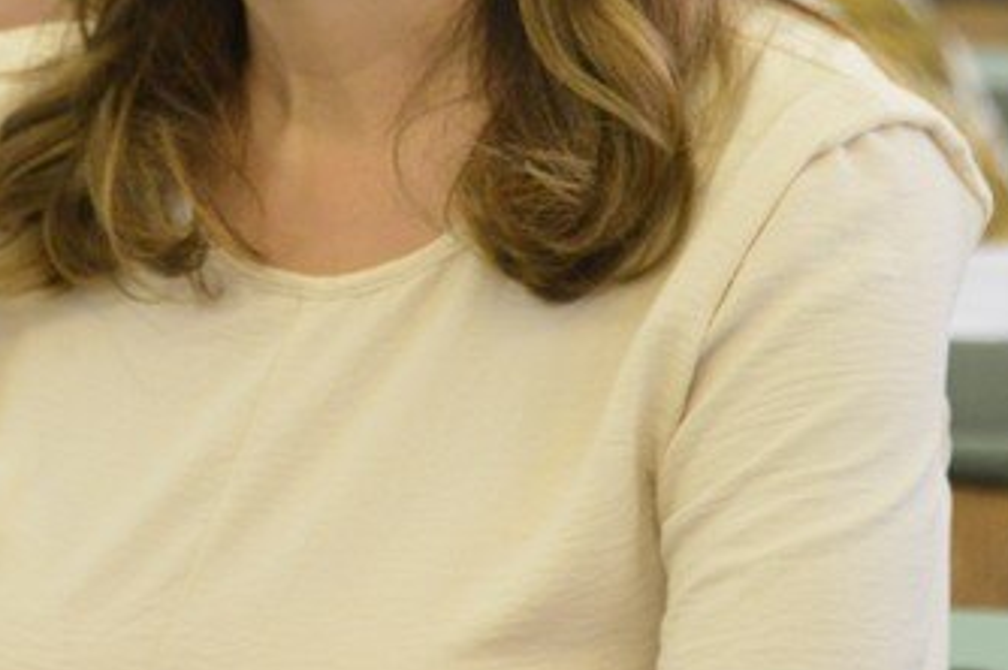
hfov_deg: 3.6
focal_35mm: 579
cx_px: 341
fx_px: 16196
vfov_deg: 2.4
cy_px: -78
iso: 4000
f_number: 5.6
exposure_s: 1/125
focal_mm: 230
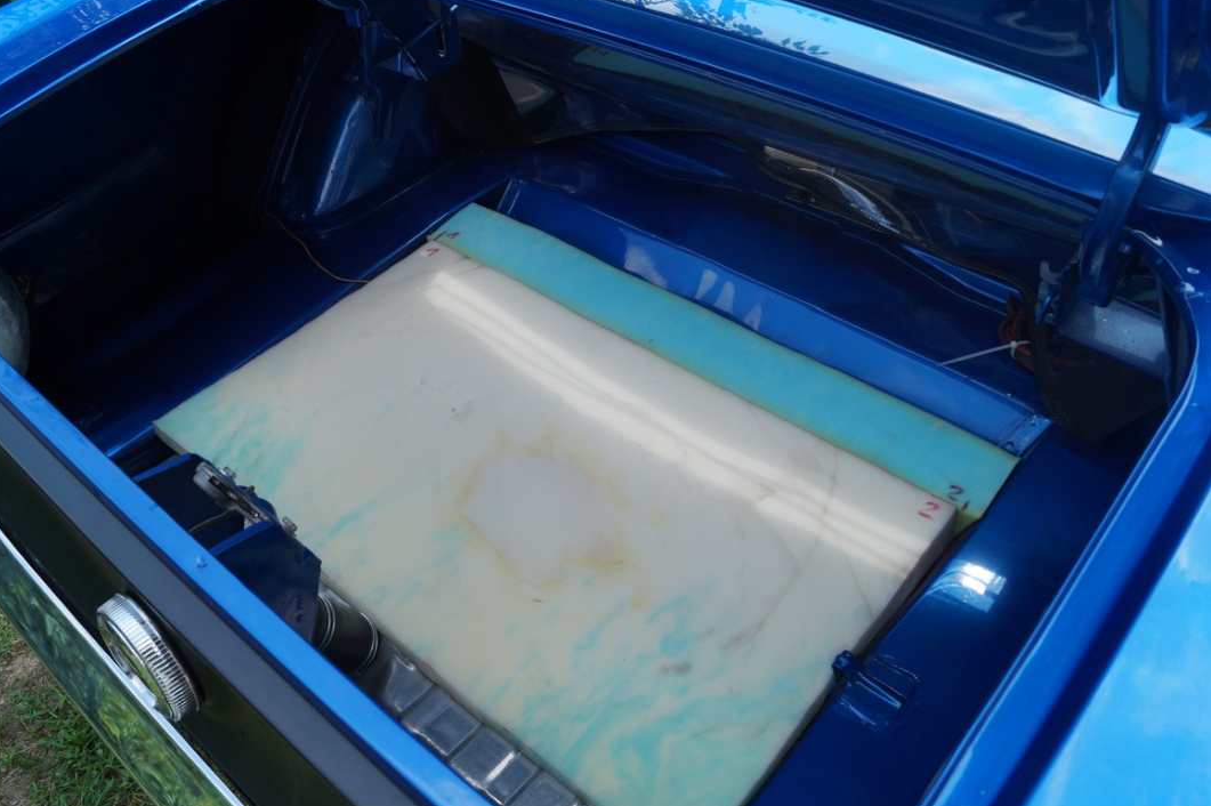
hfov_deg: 65.5
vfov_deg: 46.3
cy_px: 410
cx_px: 584
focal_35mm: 28
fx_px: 941
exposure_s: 1/200
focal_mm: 18
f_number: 6.3
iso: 100
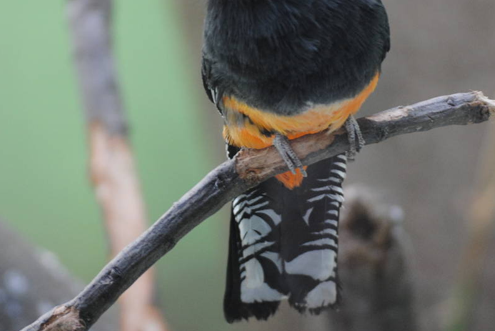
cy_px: 14
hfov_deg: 10.0
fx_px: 2836
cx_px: 248
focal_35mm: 206
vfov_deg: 6.7
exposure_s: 1/125
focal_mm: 68
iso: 400
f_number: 4.2
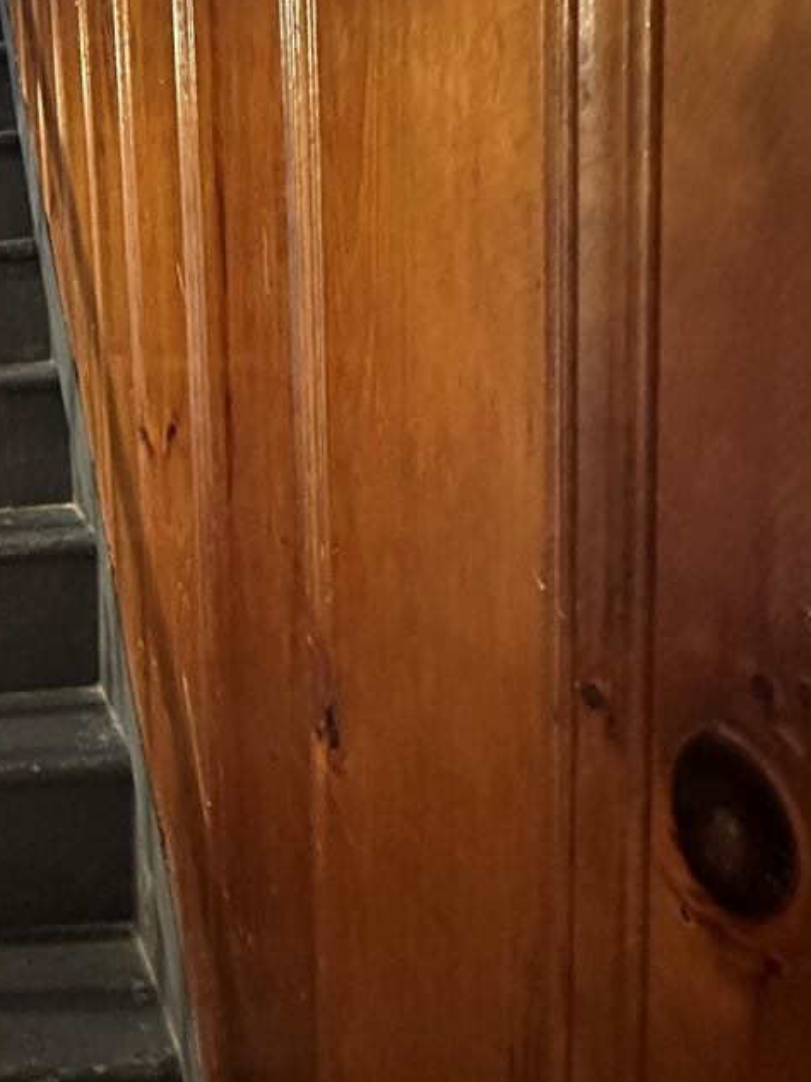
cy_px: 459
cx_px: -75
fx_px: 1062
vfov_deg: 53.7
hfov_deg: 35.8
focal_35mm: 34
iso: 1600
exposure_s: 1/30
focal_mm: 2.22
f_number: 2.2
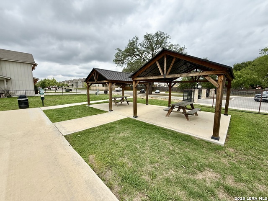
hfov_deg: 102.1
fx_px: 108
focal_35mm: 14
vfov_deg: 85.7
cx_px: 134
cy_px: 100
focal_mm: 2.22
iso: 50
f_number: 2.2
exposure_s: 1/1259
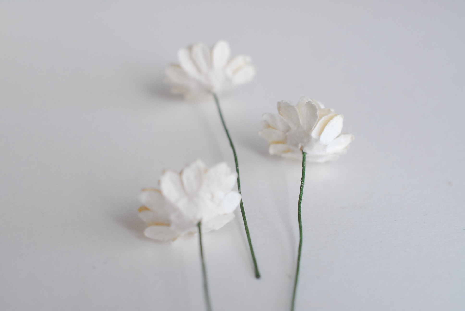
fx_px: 776
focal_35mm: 60
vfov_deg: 22.7
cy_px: 156
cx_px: 232
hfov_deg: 33.4
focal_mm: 40
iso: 640
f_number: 5.6
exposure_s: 1/160
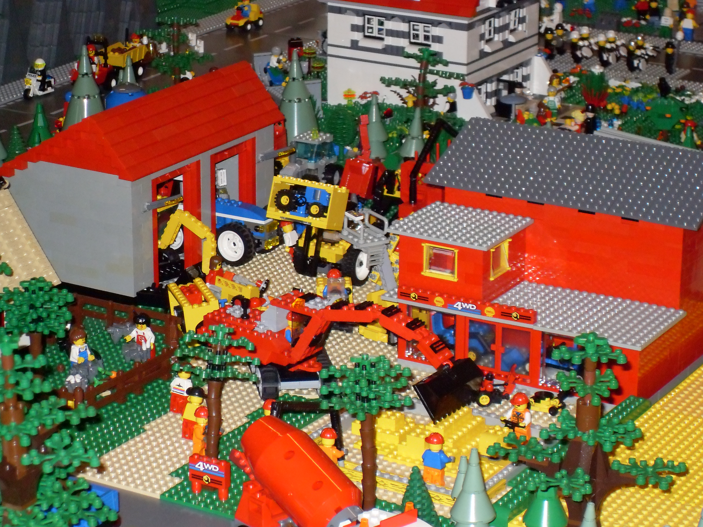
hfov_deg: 17.6
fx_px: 2274
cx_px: 349
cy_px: 264
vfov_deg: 13.2
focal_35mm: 112
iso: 400
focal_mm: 18.1
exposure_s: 1/90
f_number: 5.2
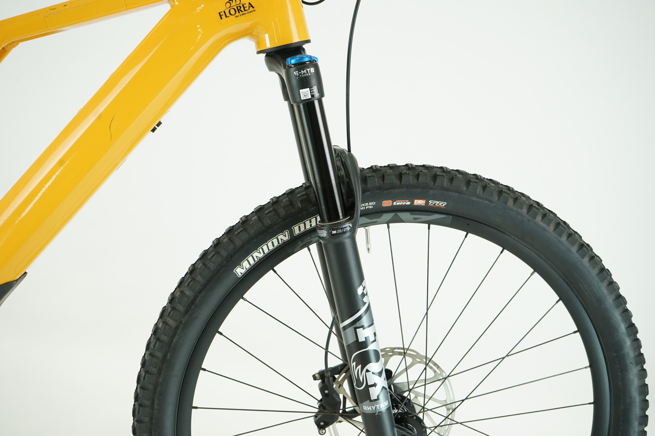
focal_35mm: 43
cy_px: 218
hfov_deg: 45.4
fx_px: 782
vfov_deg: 31.2
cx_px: 328
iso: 2500
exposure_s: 1/200
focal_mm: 43
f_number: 6.3
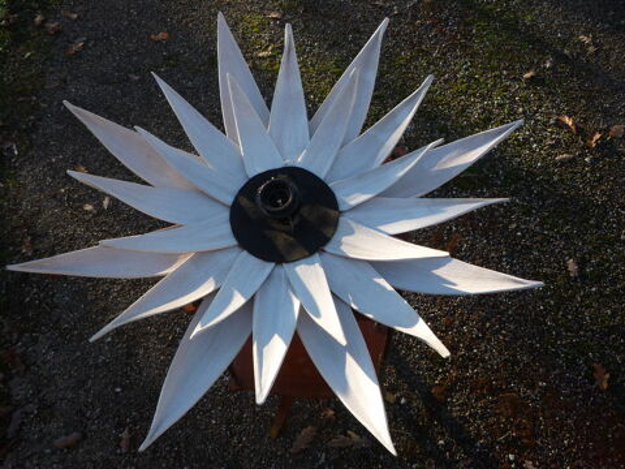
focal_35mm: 30
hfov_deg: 60.0
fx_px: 542
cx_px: 312
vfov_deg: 46.8
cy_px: 234
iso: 100
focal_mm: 5.2
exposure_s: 1/160
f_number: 4
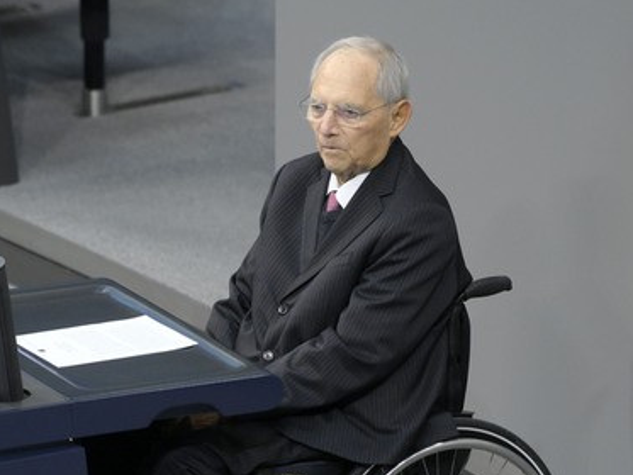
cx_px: 271
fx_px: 7225
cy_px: 249
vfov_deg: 3.8
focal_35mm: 395
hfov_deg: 5.0
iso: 12800
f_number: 5.6
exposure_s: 1/320
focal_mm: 340
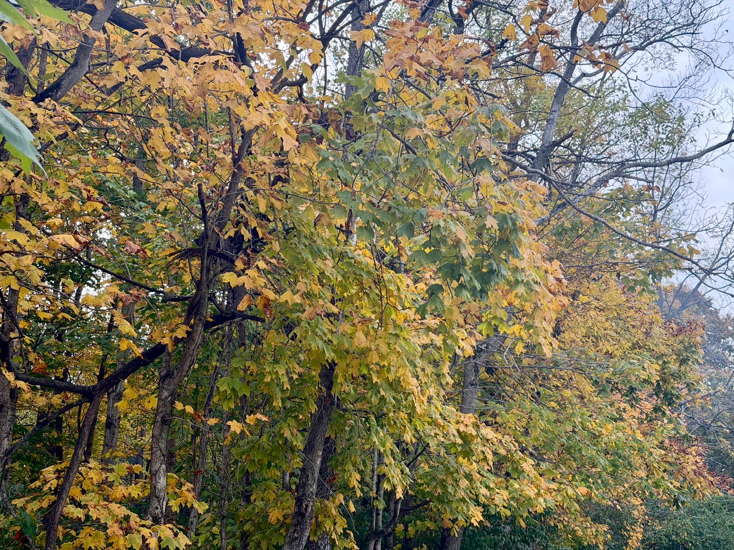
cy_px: 275
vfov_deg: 30.3
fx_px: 1018
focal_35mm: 48
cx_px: 367
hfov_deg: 39.7
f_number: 1.78
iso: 80
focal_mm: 6.76
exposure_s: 1/794
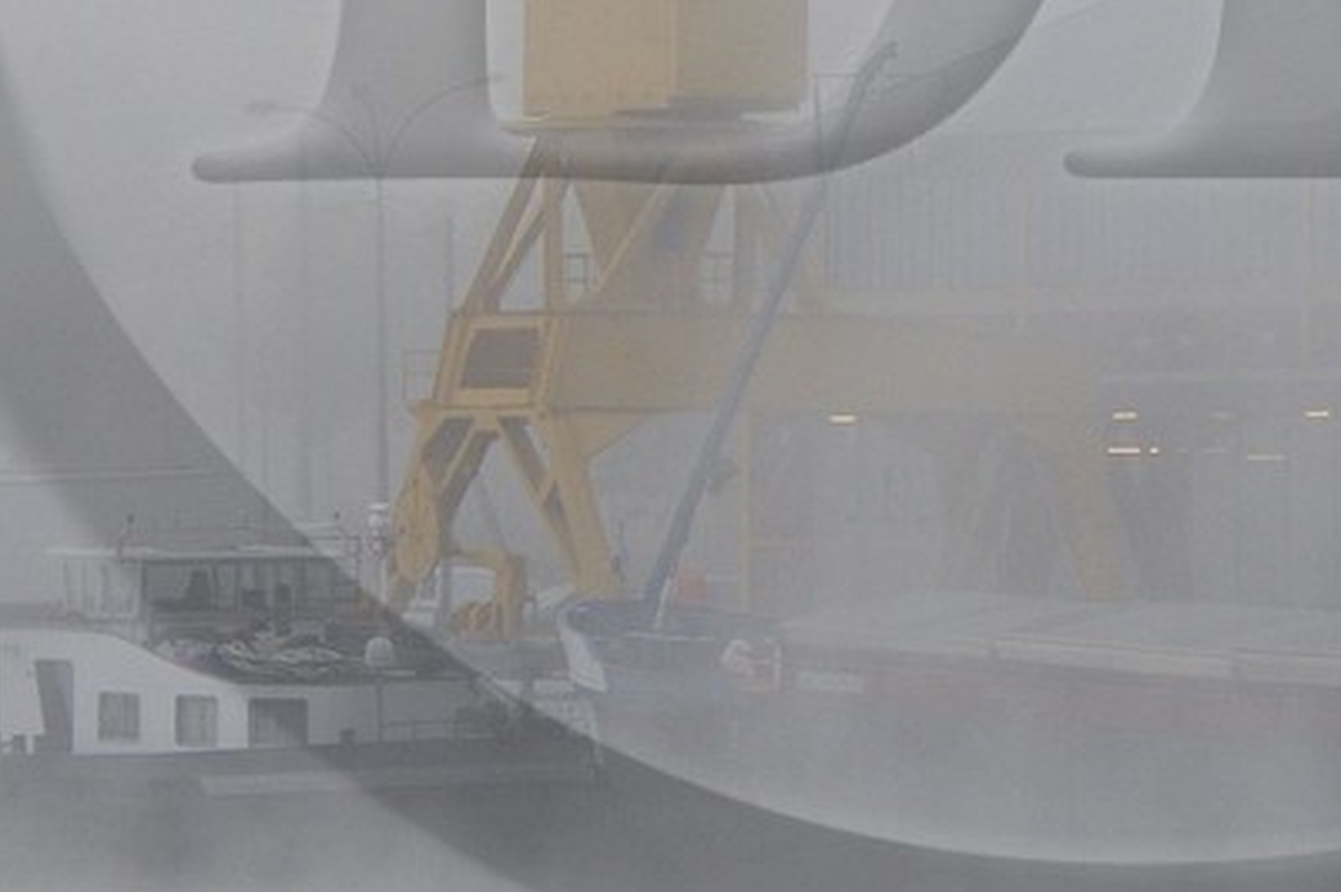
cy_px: -366
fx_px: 22331
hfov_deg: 3.4
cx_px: 1140
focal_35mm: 600
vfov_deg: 2.3
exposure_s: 1/200
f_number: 9
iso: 800
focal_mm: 150
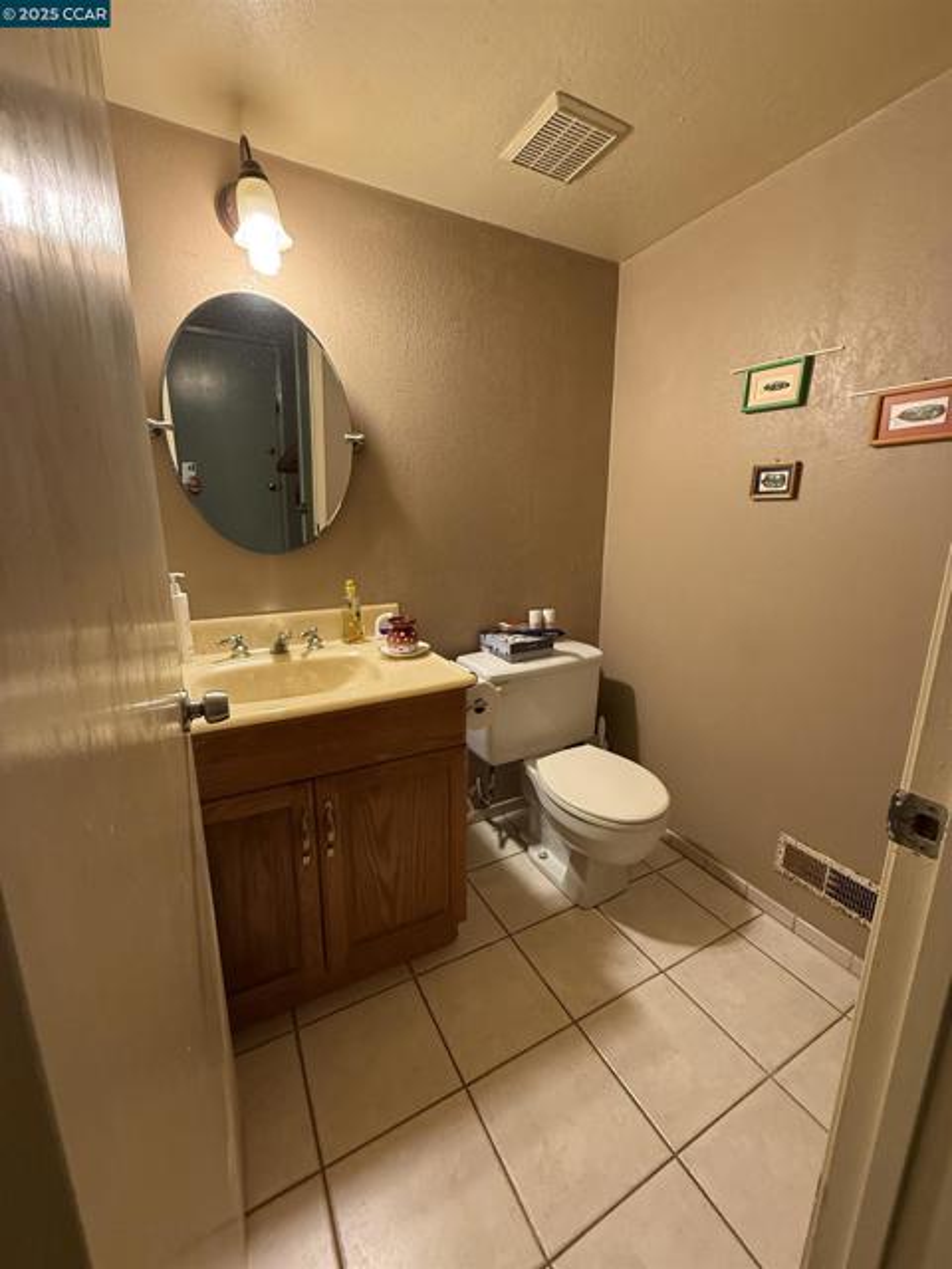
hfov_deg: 85.7
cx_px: 476
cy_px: 634
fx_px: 513
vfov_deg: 102.1
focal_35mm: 14
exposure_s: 1/60
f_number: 2.2
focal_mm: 2.22
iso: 400
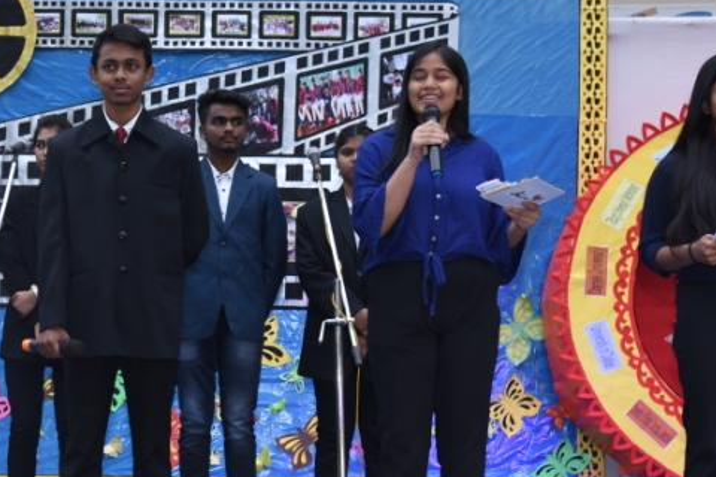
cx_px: 154
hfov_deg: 24.7
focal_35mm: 81
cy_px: 211
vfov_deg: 16.9
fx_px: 1611
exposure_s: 1/160
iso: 500
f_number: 5.6
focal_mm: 38
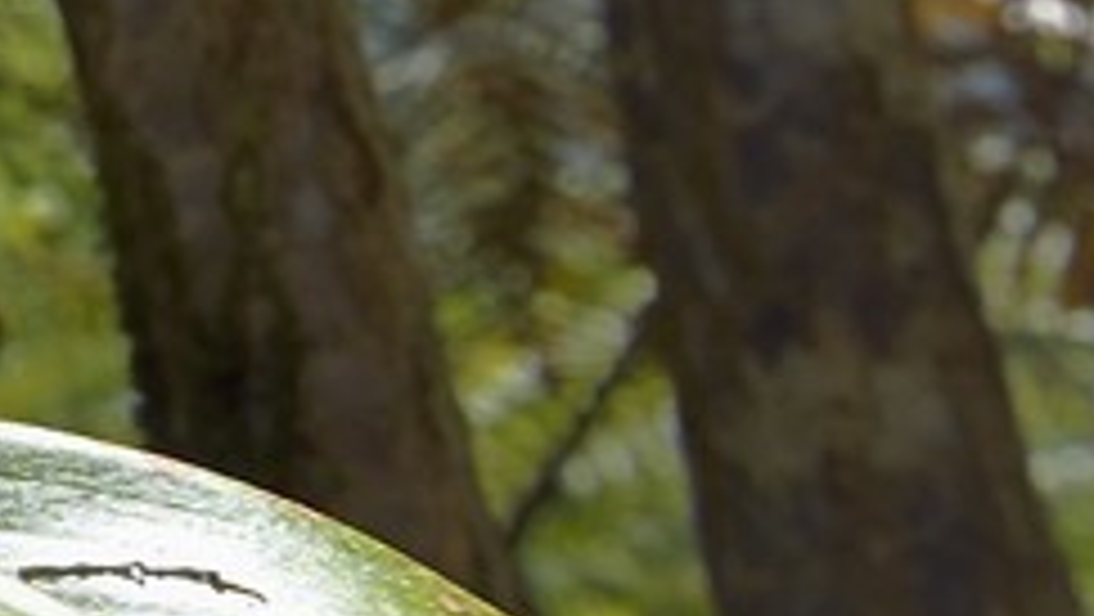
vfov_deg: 5.1
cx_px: -2422
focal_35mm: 234
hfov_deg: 7.7
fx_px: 6792
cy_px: -537
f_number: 13
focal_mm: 34
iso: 200
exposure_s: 1/160
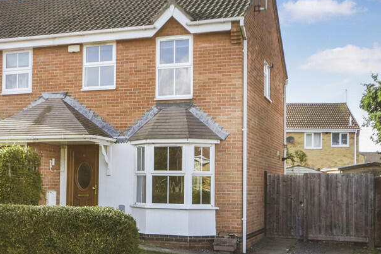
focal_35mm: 61
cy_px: 160
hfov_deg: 32.0
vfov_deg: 22.2
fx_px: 646
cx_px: 79
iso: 100
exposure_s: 1/200
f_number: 5.6
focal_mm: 24
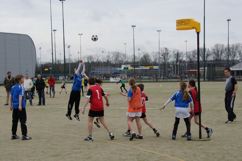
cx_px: 121
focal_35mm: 45
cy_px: 80
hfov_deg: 43.6
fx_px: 302
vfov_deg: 29.8
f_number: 8
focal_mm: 30
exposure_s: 1/640
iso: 400
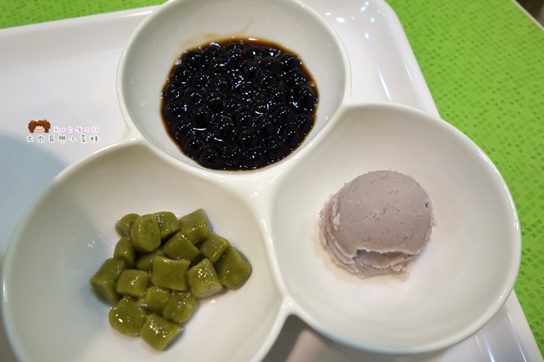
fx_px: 423
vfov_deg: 46.4
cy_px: 181
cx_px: 272
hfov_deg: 65.5
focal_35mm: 28
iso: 125
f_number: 2.5
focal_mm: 10.4
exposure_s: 1/40
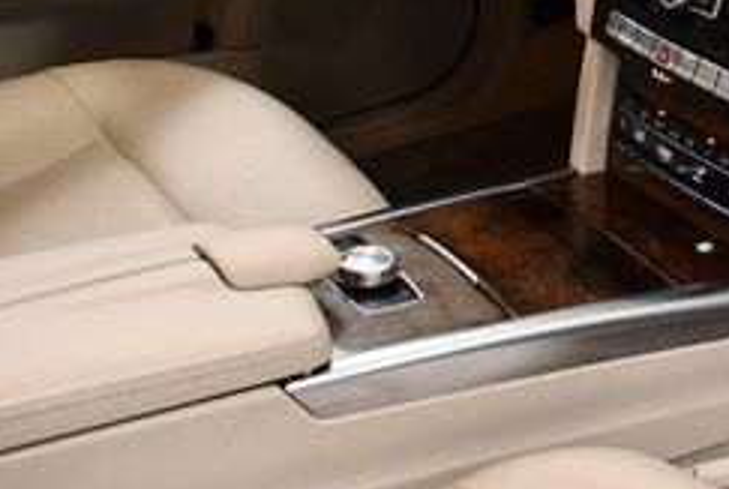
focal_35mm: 95
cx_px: 789
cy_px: 34
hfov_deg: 20.5
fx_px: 1927
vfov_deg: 14.3
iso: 1600
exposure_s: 1/125
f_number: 3.5
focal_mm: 18
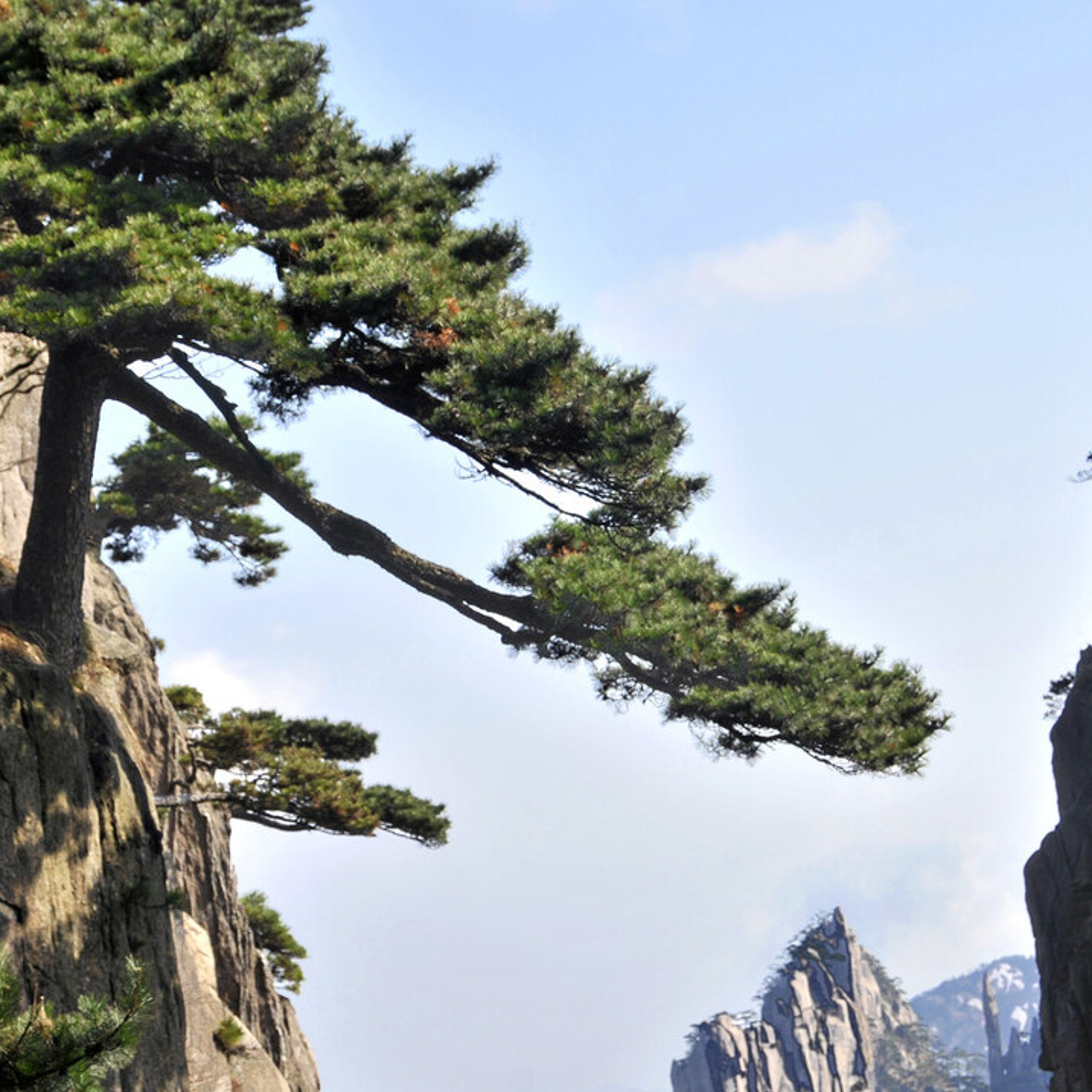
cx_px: 344
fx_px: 3498
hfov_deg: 17.7
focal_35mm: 98
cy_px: 553
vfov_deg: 17.7
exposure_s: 1/400
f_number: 8
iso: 250
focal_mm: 46
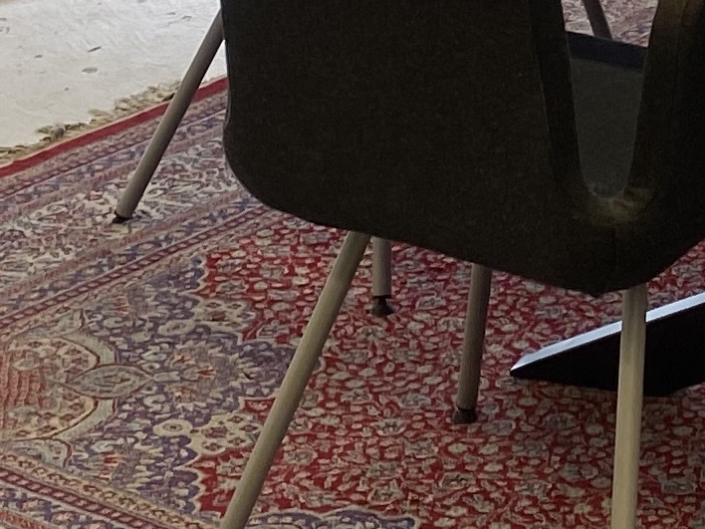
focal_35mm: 148
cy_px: -807
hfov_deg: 12.9
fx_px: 3014
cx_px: 884
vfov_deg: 8.9
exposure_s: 1/102
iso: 32
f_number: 1.8
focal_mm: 4.25
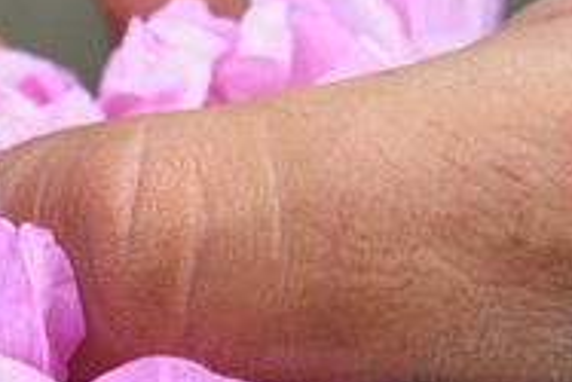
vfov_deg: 8.7
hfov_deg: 13.0
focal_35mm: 157
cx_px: 43
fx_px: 2496
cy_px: 296
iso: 200
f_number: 11
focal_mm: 70
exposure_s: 1/200
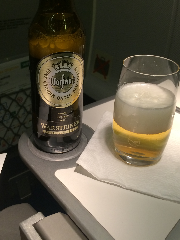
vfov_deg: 44.5
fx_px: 291
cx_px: 74
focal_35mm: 42
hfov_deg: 34.3
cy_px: 93
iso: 100
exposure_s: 1/30
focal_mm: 4.12
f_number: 2.2
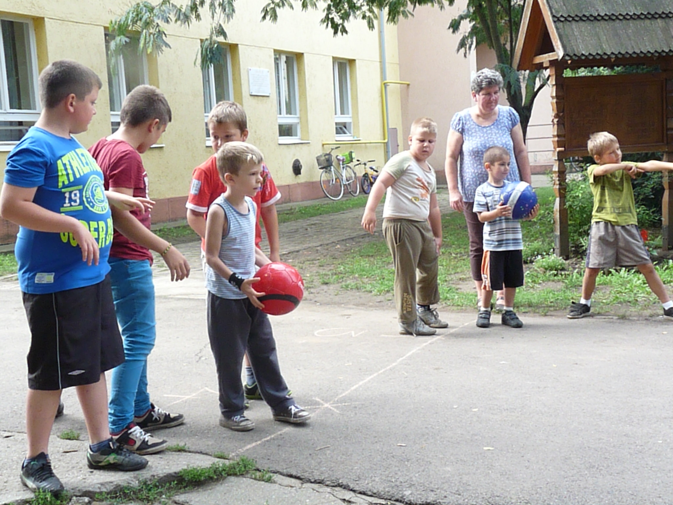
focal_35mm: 48
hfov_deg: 39.7
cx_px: 336
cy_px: 252
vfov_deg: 30.3
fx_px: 933
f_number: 5.6
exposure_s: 1/320
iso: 800
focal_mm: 8.5
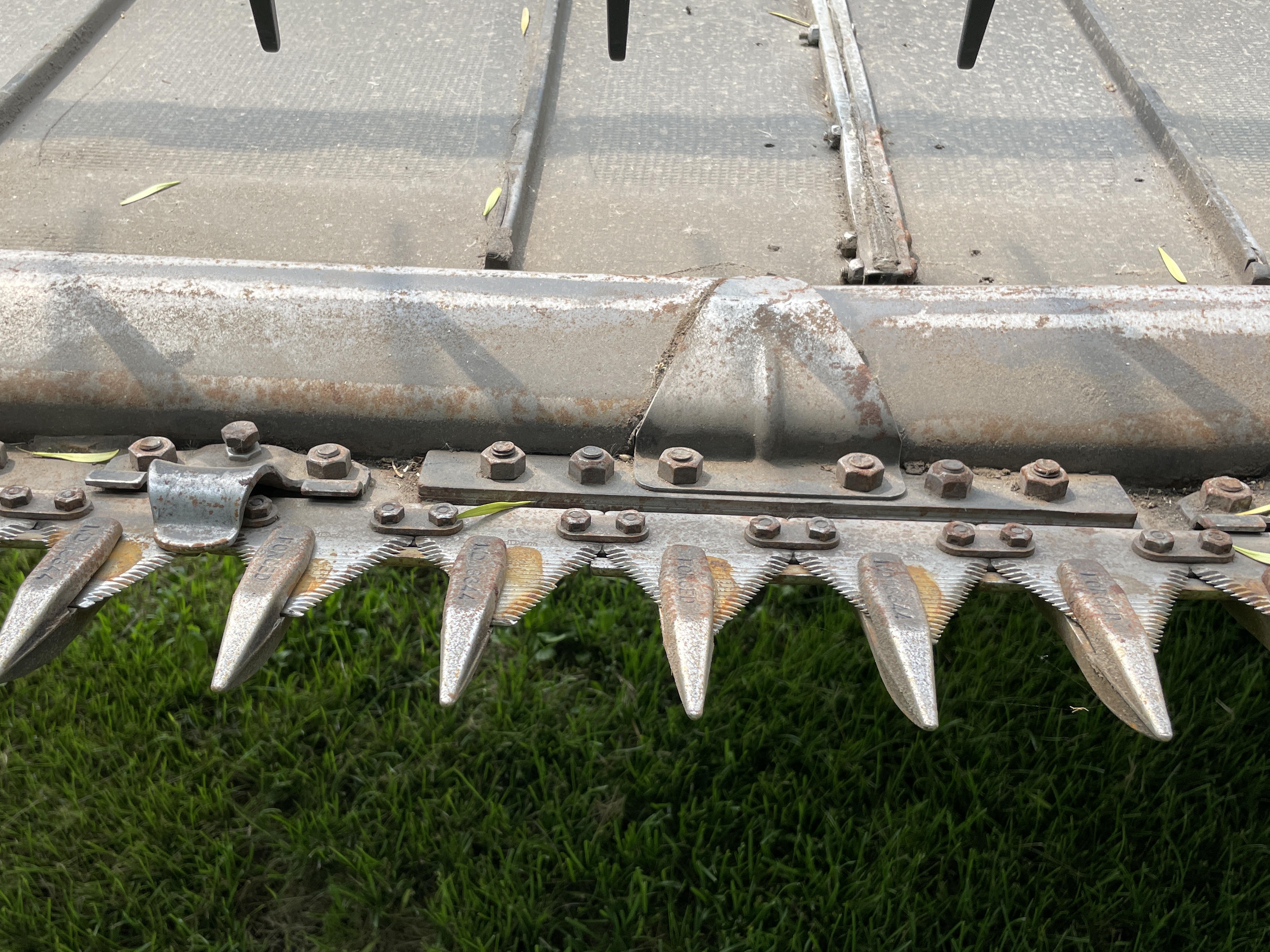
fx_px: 1174
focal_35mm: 32
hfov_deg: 56.7
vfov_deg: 44.1
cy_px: 537
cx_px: 562
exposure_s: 1/764
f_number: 1.6
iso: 32
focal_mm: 4.2
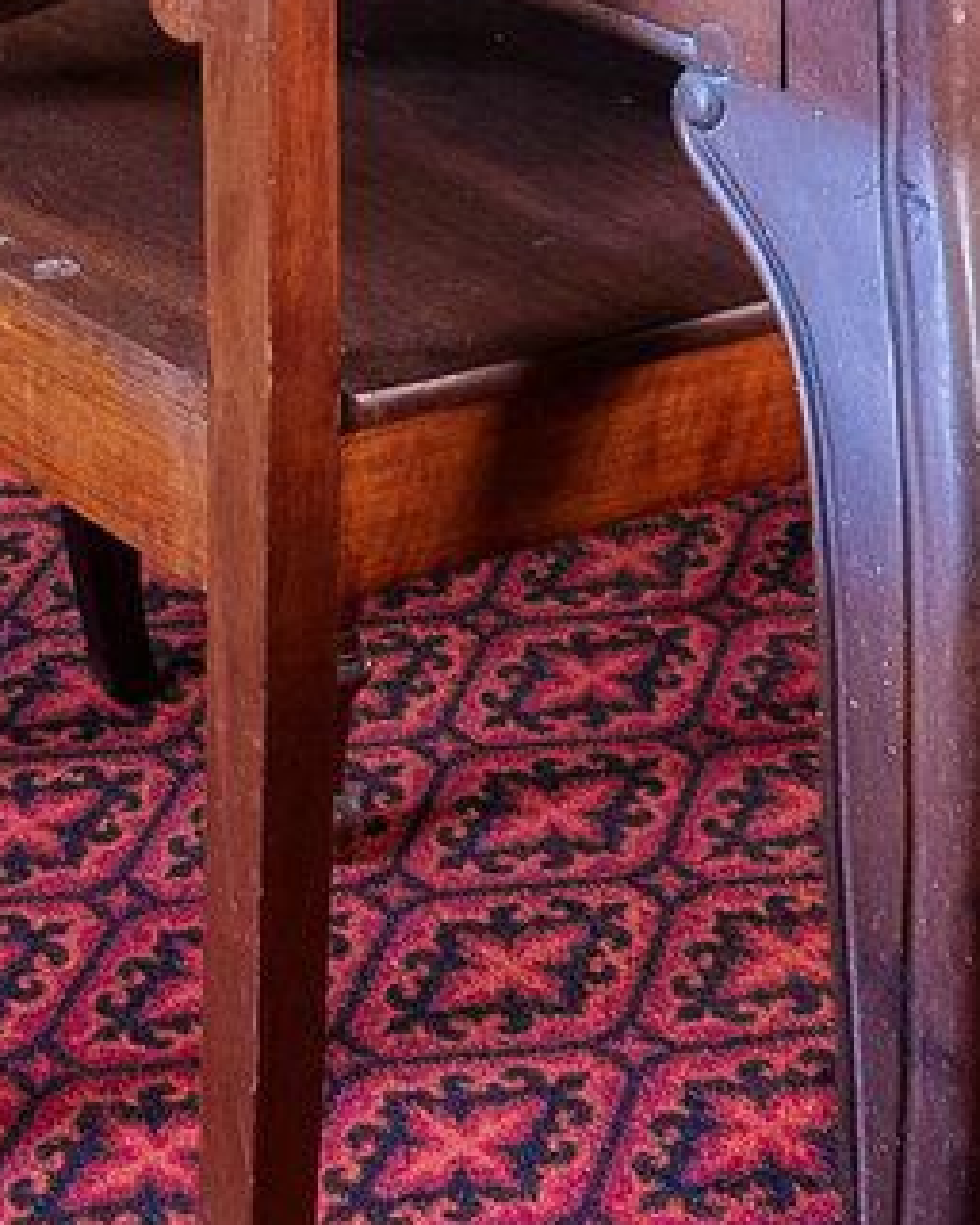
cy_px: -1242
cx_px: -157
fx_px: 3481
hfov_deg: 15.5
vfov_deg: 15.7
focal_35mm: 96
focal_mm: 16
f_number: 8
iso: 640
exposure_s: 1/2.5
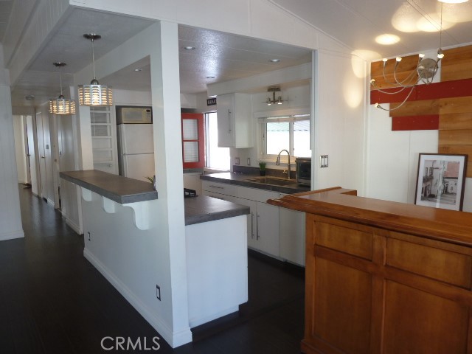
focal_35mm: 25
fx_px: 341
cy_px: 177
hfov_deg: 69.4
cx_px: 236
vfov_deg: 54.9
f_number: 3.3
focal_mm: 4.1
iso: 125
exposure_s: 1/30
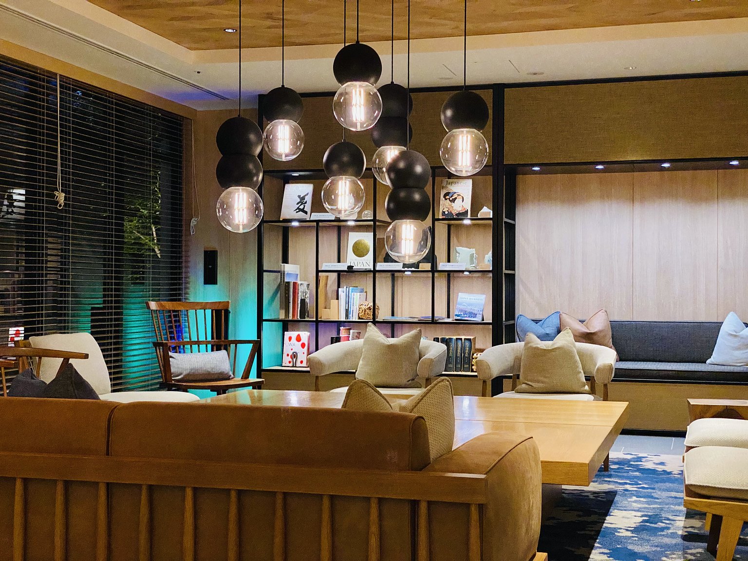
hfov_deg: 36.8
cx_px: 374
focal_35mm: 52
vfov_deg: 28.0
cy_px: 280
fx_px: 1124
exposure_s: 1/40
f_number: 2
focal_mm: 6
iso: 500
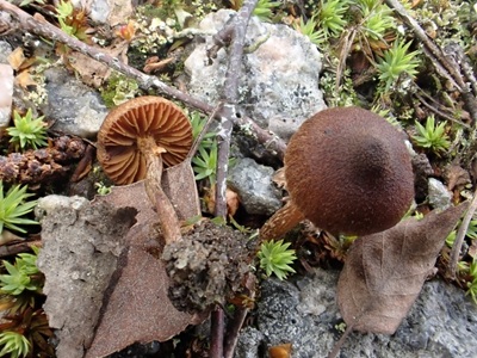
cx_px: 238
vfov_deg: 46.8
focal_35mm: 30
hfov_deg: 60.0
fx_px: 413
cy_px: 179
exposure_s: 1/125
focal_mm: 5.4
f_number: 3.2
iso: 160
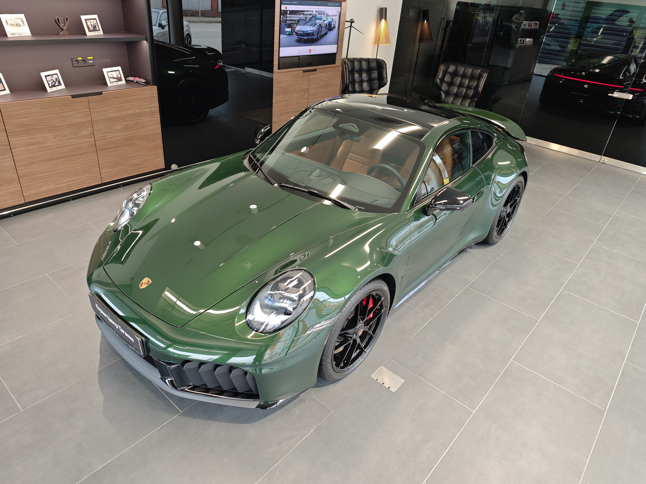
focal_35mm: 23
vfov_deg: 58.9
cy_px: 242
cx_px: 323
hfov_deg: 73.9
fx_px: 429
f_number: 1.6
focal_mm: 6.55
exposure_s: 1/100
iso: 250
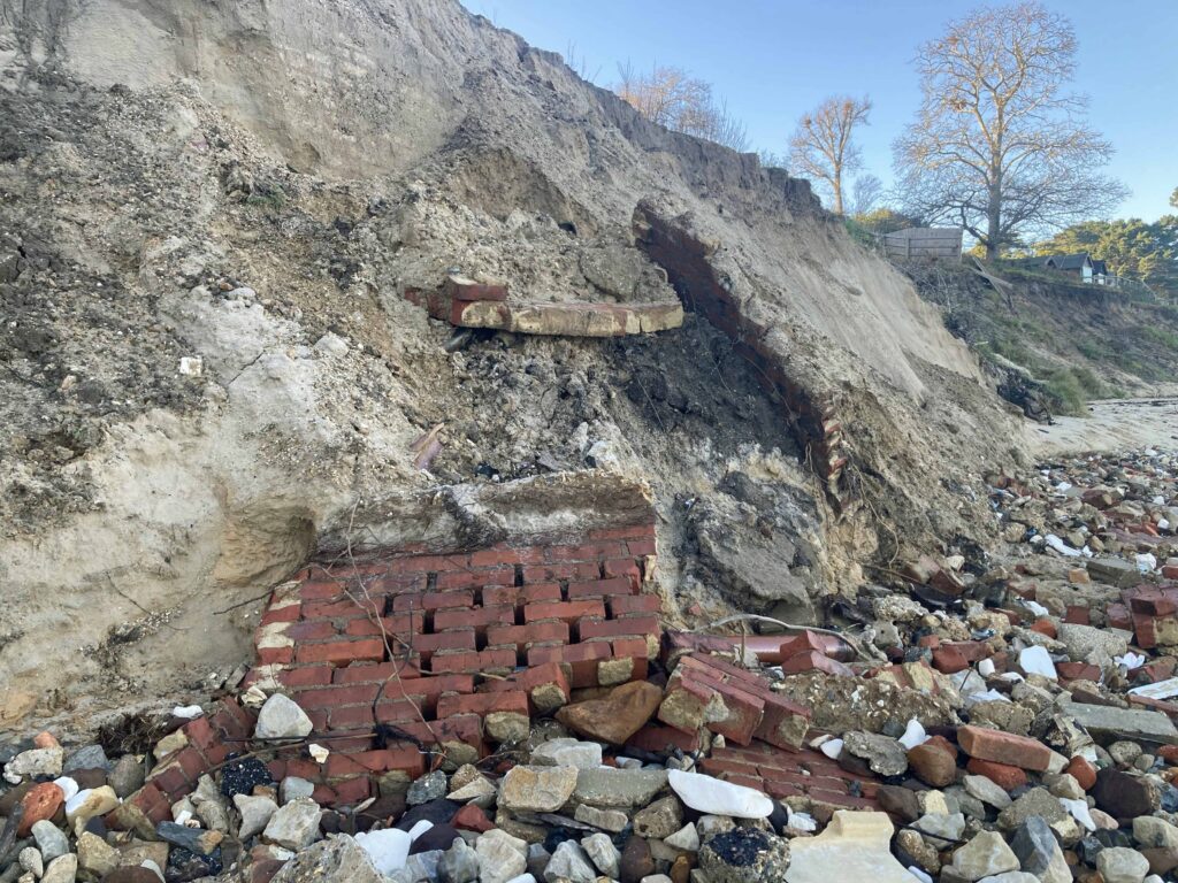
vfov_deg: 49.7
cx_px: 589
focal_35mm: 28
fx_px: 953
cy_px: 442
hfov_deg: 63.4
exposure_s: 1/122
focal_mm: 3.99
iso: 25
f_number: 1.8
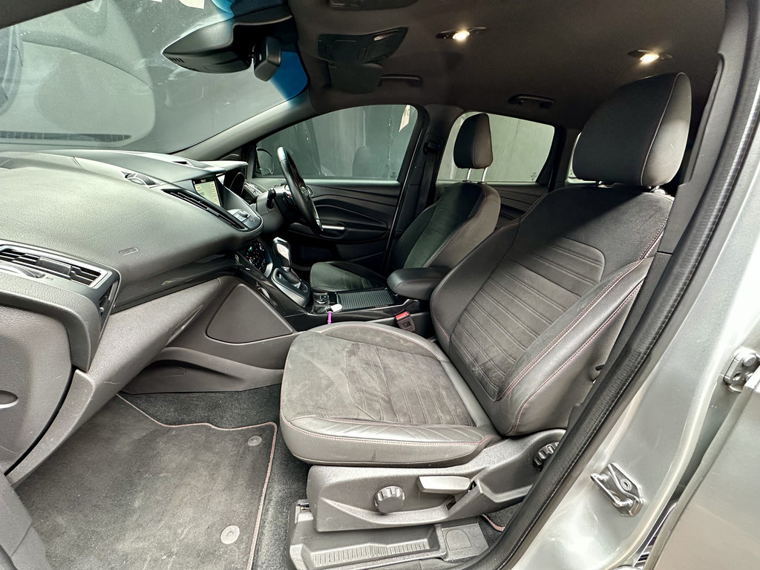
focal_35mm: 14
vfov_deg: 85.7
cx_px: 380
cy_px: 285
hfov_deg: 102.1
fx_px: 307
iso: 500
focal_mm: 2.22
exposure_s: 1/60
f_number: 2.2
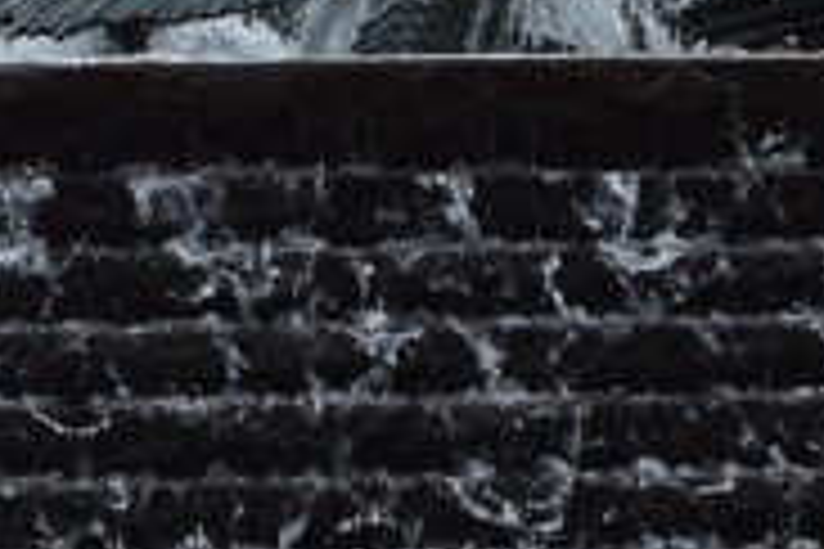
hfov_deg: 4.1
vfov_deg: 2.7
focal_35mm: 508
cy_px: -378
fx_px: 11627
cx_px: 77
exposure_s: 1/250
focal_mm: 46
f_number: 8
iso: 320
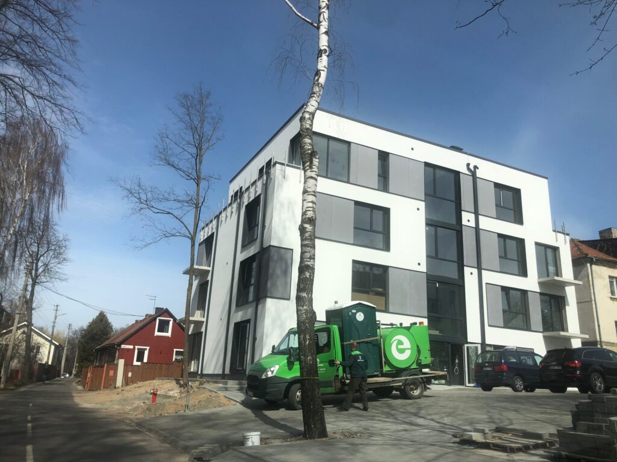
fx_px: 499
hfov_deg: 63.4
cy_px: 231
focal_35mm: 28
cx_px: 308
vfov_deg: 49.7
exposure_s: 1/2525
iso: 20
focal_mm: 4
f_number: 1.8
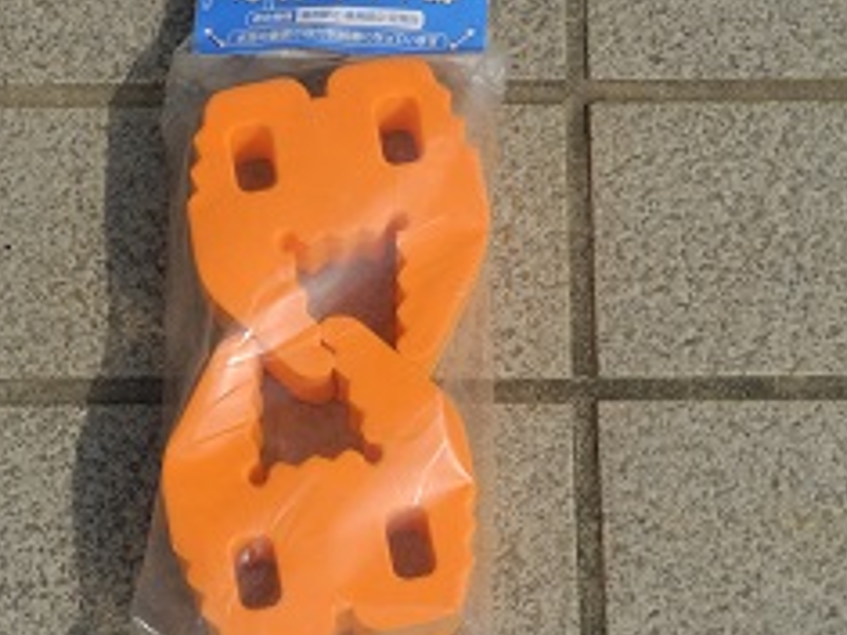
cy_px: 263
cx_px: 328
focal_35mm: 104
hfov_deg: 18.9
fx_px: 2543
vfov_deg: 14.2
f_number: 4.5
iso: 100
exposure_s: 1/1000
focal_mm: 13
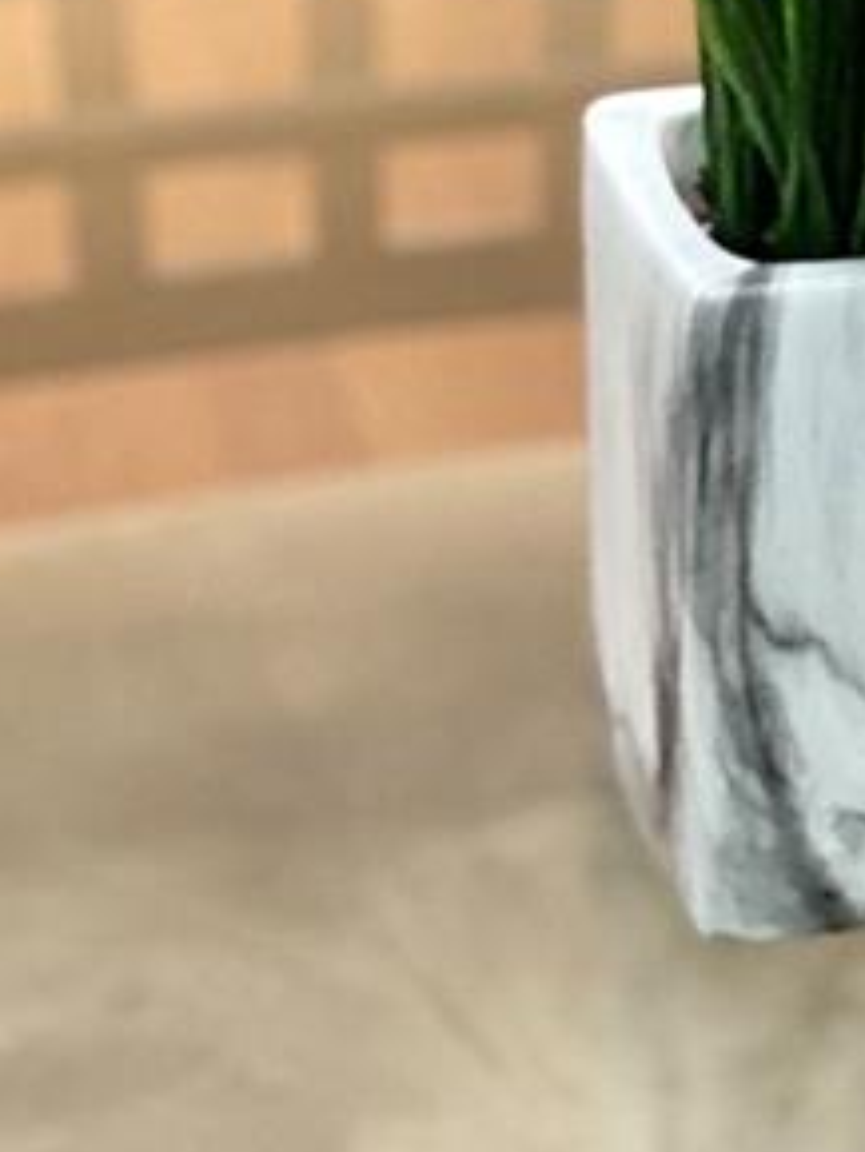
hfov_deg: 6.8
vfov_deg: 8.8
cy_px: -921
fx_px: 7191
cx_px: 1407
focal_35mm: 216
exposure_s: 1/20
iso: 400
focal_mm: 6
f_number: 2
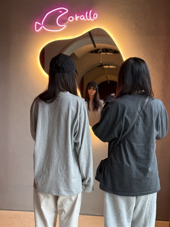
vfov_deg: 39.7
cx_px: 85
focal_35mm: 48
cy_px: 114
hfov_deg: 30.3
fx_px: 314
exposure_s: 1/40
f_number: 1.78
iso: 250
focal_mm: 6.76
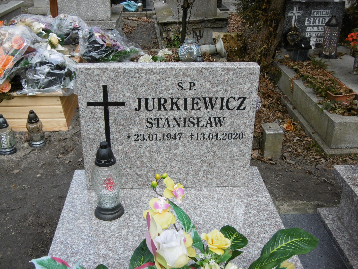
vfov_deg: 33.6
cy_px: 134
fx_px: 445
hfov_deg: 43.9
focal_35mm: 43
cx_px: 179
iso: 100
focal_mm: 7.7
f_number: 3.8
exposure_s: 1/320
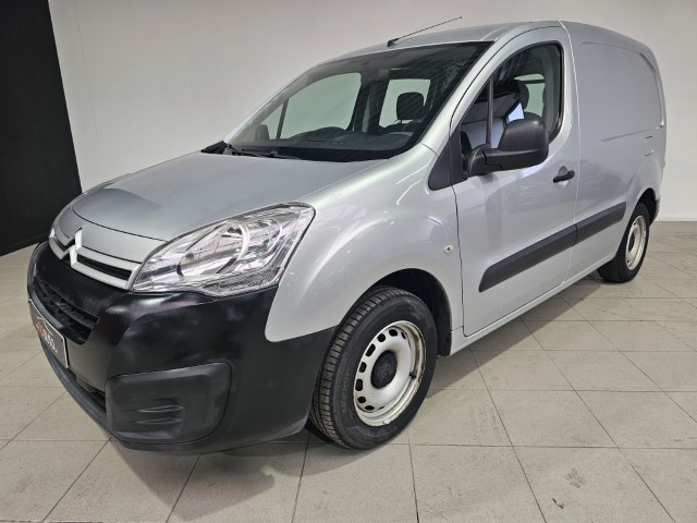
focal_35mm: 23
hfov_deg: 73.9
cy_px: 262
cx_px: 348
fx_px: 463
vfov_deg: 58.9
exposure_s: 1/100
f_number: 1.7
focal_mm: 6.3
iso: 50
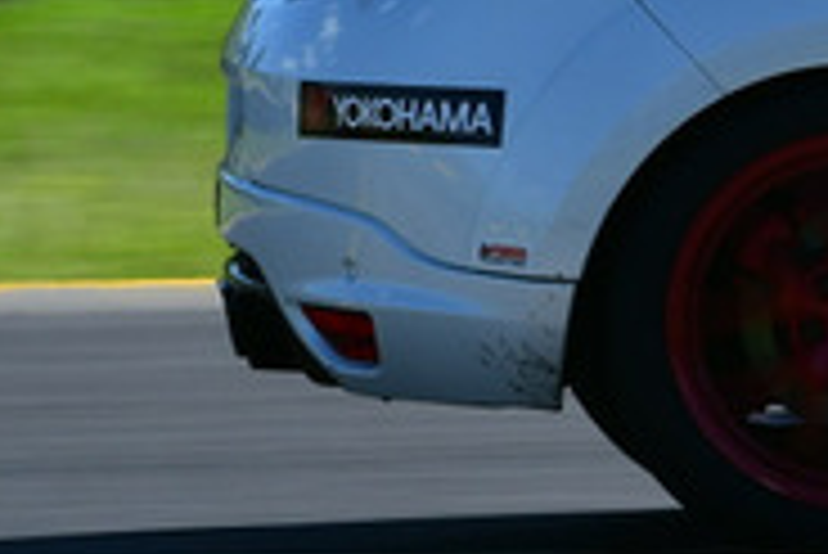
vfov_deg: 1.0
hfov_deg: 1.5
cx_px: 1778
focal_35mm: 1370
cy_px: -207
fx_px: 31534
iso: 200
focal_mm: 210
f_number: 11
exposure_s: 1/250
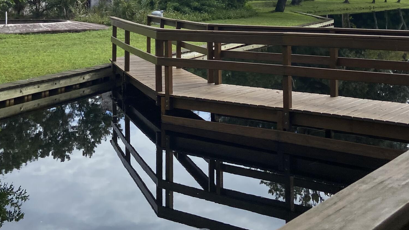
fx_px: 618
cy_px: -22
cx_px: 204
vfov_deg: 20.1
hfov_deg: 36.6
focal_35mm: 57
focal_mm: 4.25
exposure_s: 1/3401
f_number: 1.8
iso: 32
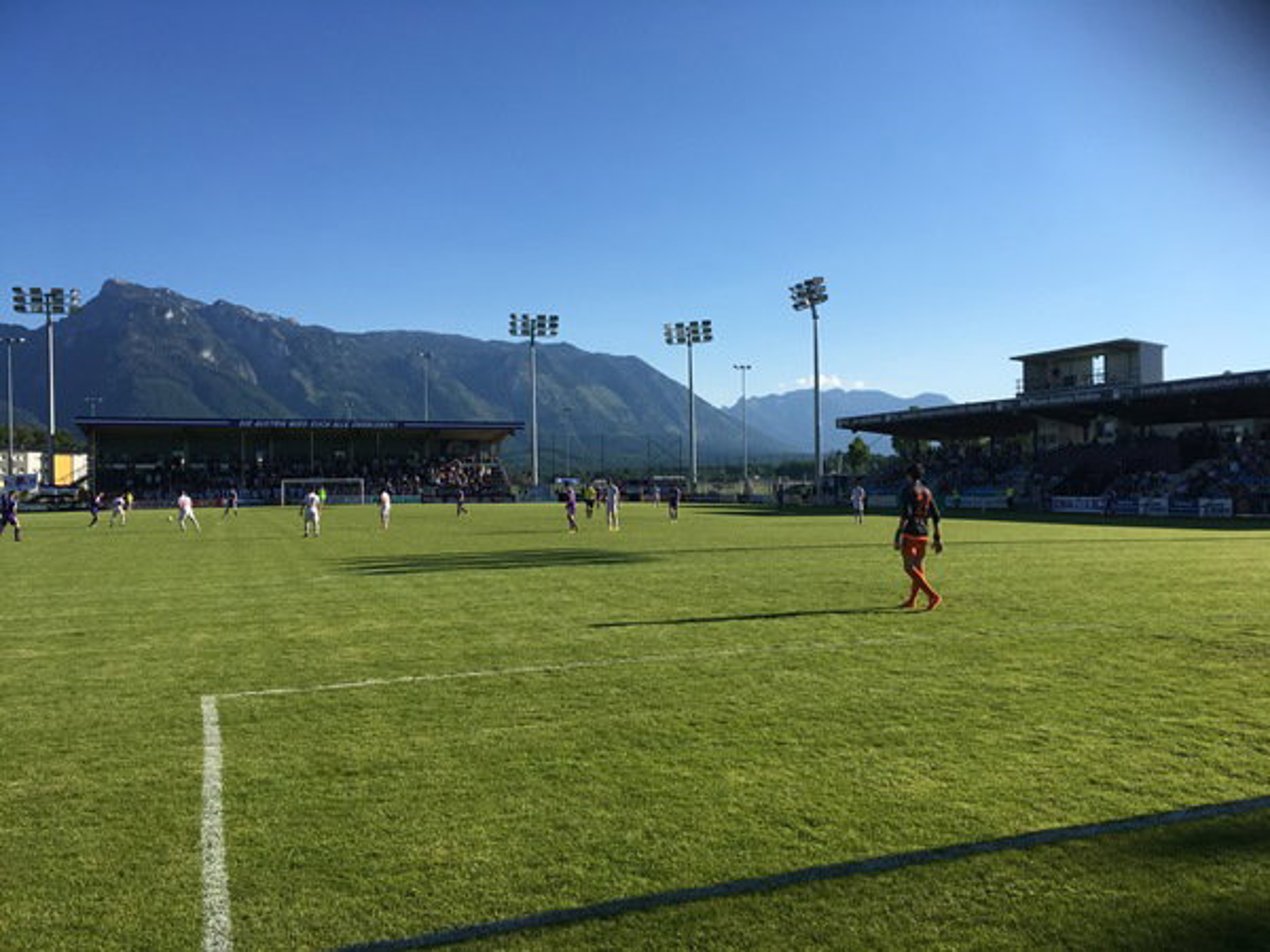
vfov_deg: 48.2
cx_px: 635
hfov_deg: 61.7
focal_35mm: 29
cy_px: 476
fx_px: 1064
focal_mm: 4.15
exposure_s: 1/1451
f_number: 2.2
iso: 25
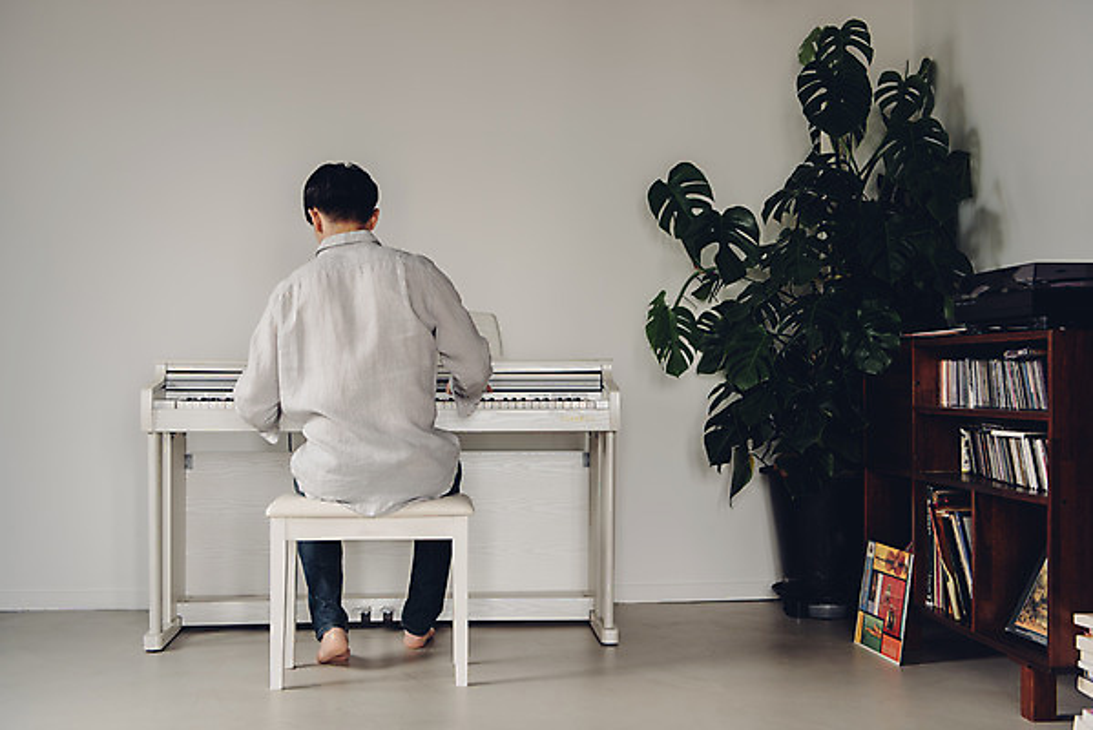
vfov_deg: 30.5
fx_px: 1336
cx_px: 546
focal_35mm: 44
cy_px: 365
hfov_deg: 44.5
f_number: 3.2
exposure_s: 1/125
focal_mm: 44
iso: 320
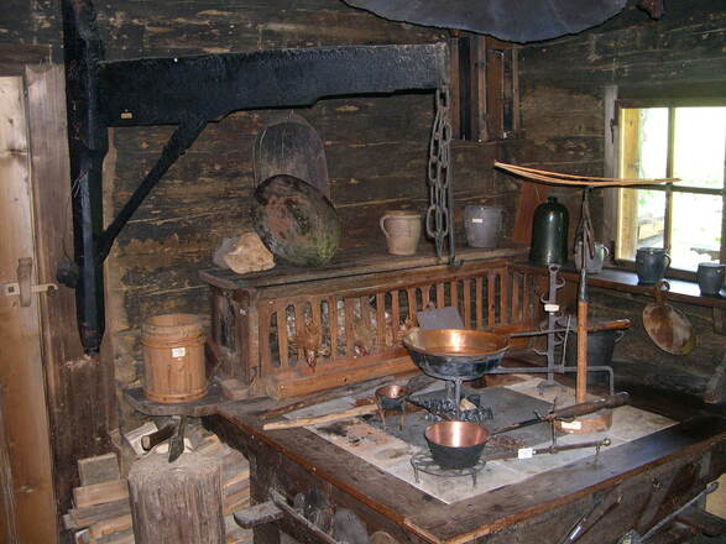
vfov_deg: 37.7
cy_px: 272
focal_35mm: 38
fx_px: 797
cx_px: 363
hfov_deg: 49.0
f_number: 2.8
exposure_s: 1/60
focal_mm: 8
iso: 400
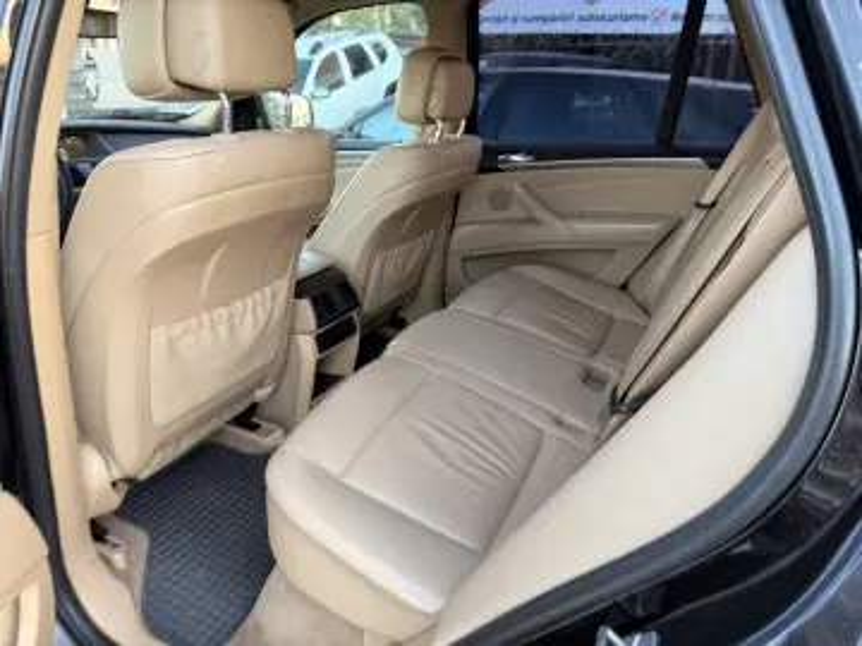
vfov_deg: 56.8
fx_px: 598
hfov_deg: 71.6
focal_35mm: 24
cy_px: 323
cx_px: 431
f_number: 1.78
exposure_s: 1/65
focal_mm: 6.76
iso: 200
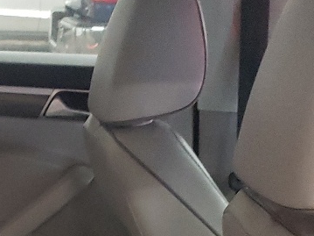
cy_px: 426
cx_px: -64
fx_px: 1052
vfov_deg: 11.8
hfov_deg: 16.3
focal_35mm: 116
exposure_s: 1/30
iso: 387
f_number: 1.5
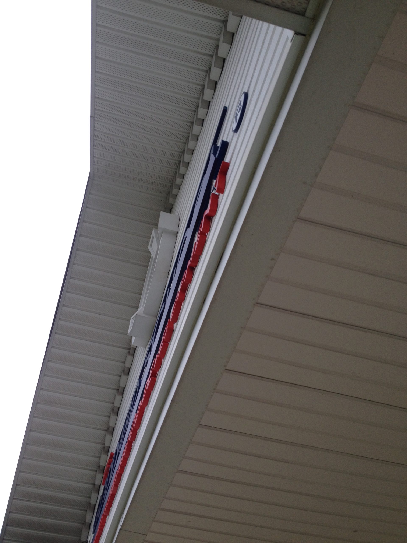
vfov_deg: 52.6
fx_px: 549
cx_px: 204
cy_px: 272
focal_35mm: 35
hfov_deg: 40.7
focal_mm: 4.28
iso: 50
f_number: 2.4
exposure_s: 1/207
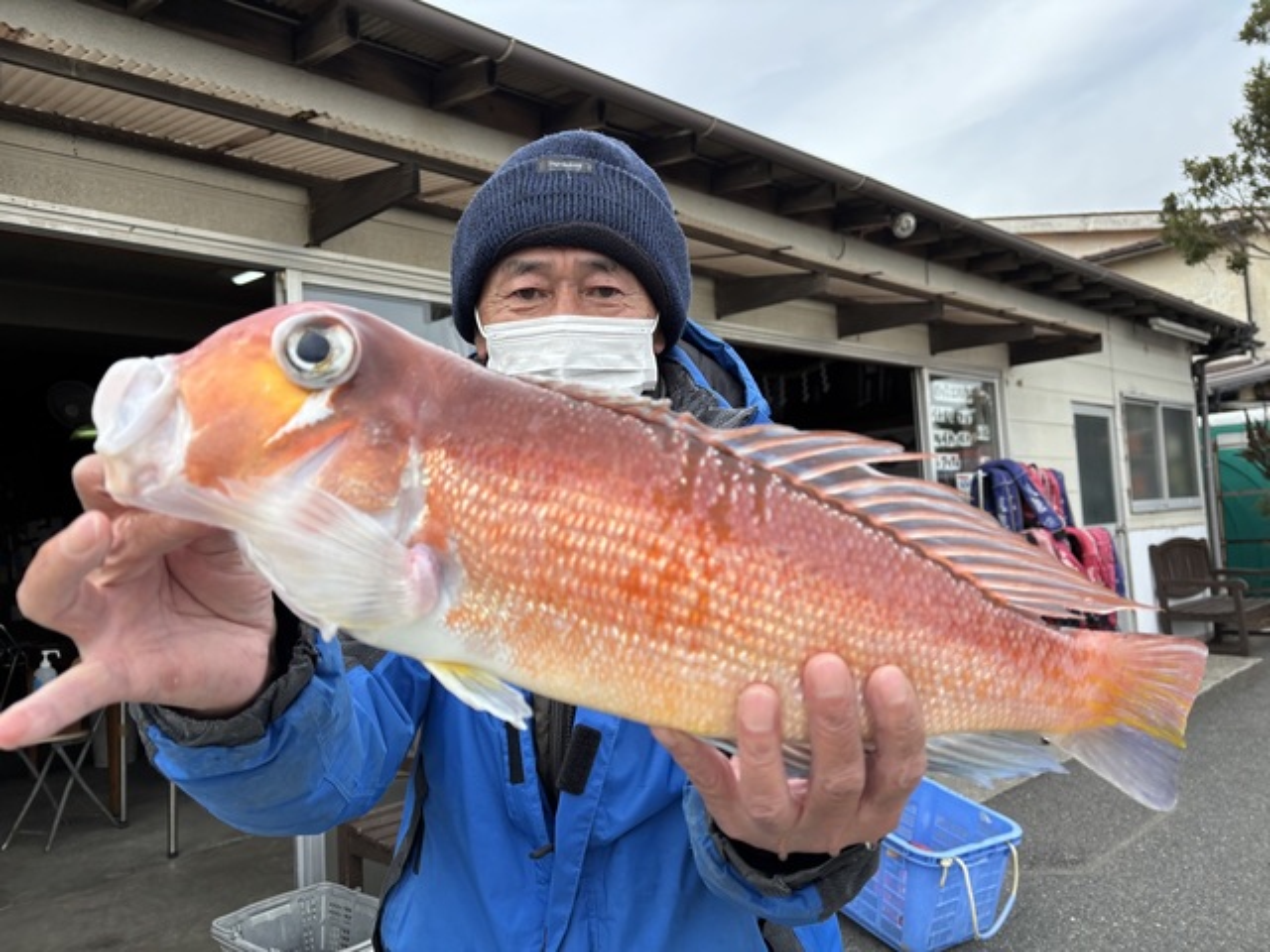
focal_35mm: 26
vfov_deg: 53.1
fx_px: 954
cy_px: 476
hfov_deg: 67.3
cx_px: 635
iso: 50
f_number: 1.6
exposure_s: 1/1642
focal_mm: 5.96
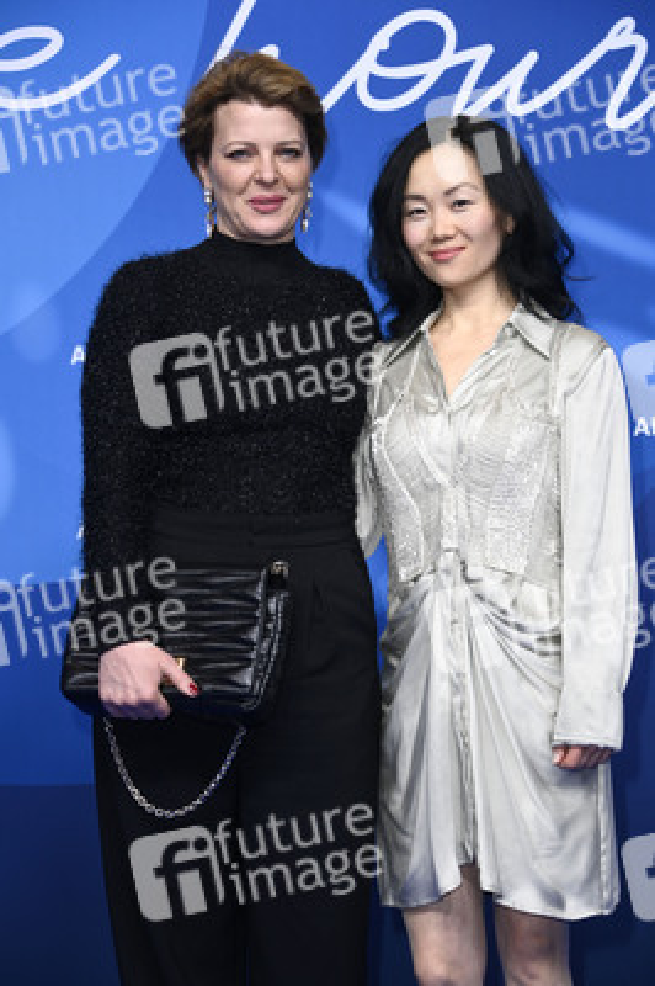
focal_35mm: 92
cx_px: 328
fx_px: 2515
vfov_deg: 22.2
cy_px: 493
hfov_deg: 14.8
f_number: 5.6
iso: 1250
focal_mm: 92
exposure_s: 1/250
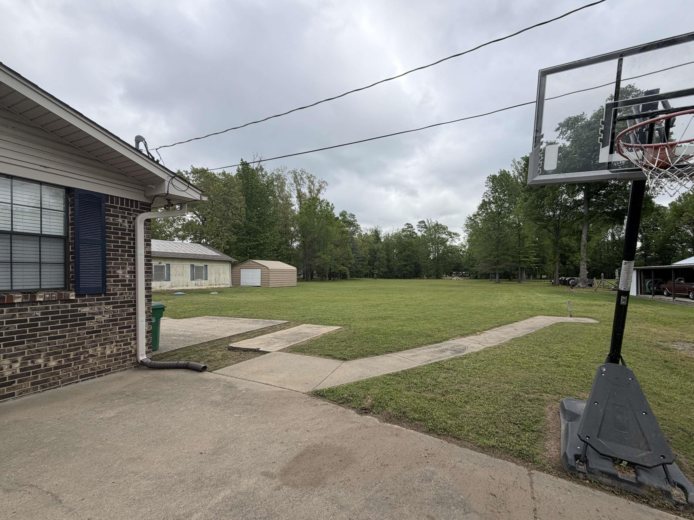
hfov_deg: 98.1
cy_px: 272
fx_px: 301
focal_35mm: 15
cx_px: 366
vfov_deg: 81.7
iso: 64
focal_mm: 2.22
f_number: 2.2
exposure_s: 1/502
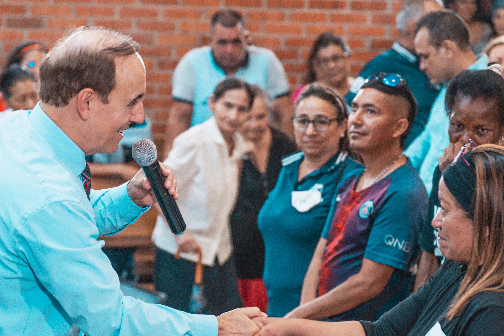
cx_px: 274
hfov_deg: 16.7
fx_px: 1722
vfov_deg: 11.1
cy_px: 289
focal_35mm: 123
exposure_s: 1/125
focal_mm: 70
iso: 1600
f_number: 2.8
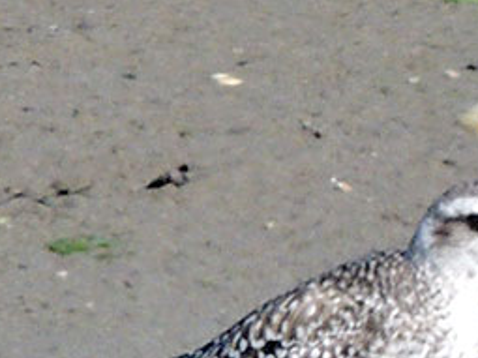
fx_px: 25989
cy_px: 395
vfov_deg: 0.8
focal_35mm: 1883
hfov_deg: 1.1
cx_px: 427
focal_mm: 107
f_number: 4.9
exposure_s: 1/800
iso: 250
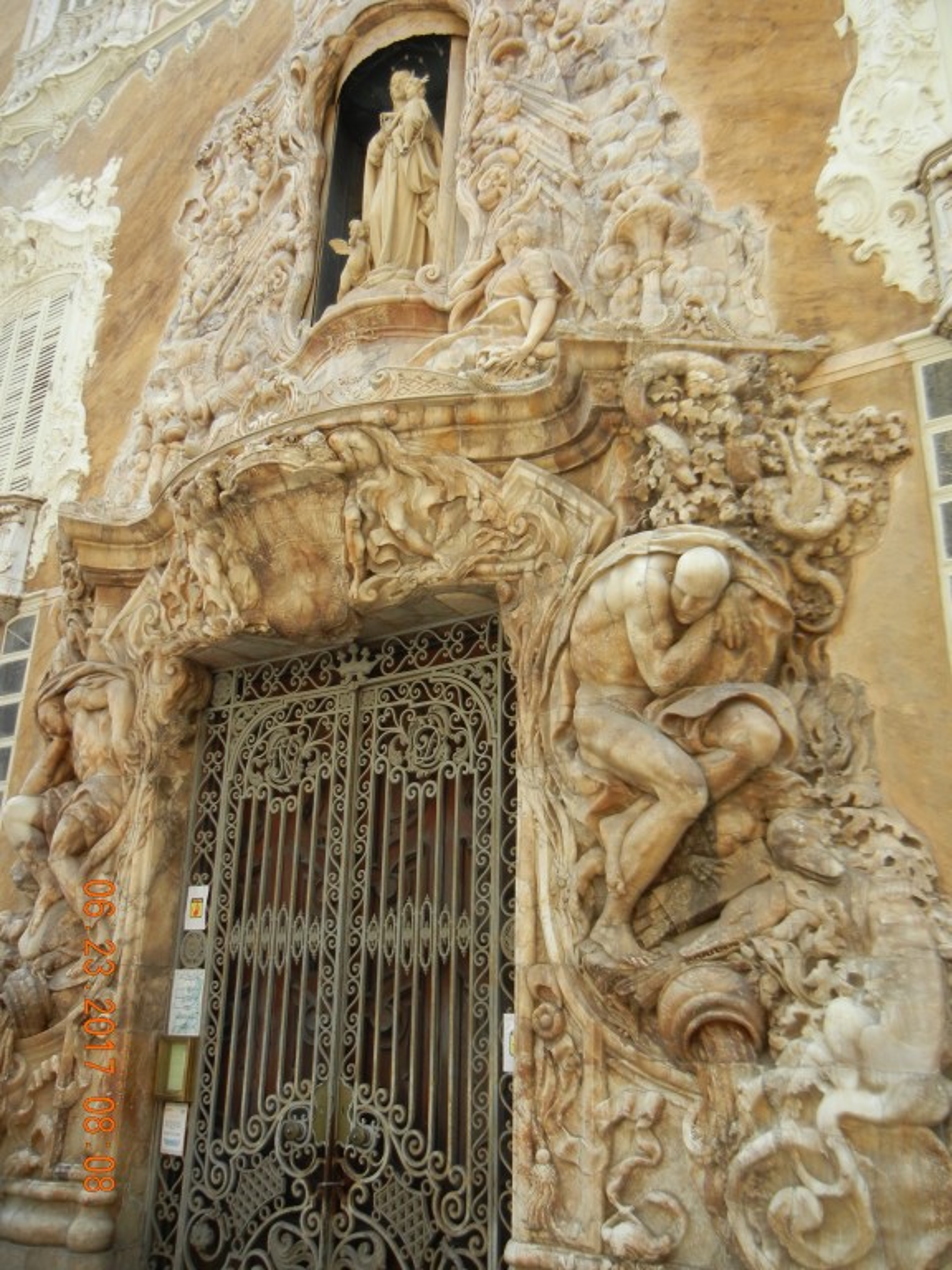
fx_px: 1100
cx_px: 476
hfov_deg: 46.8
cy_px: 635
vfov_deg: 60.0
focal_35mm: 30
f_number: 3.5
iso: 160
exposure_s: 1/280
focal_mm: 5.4
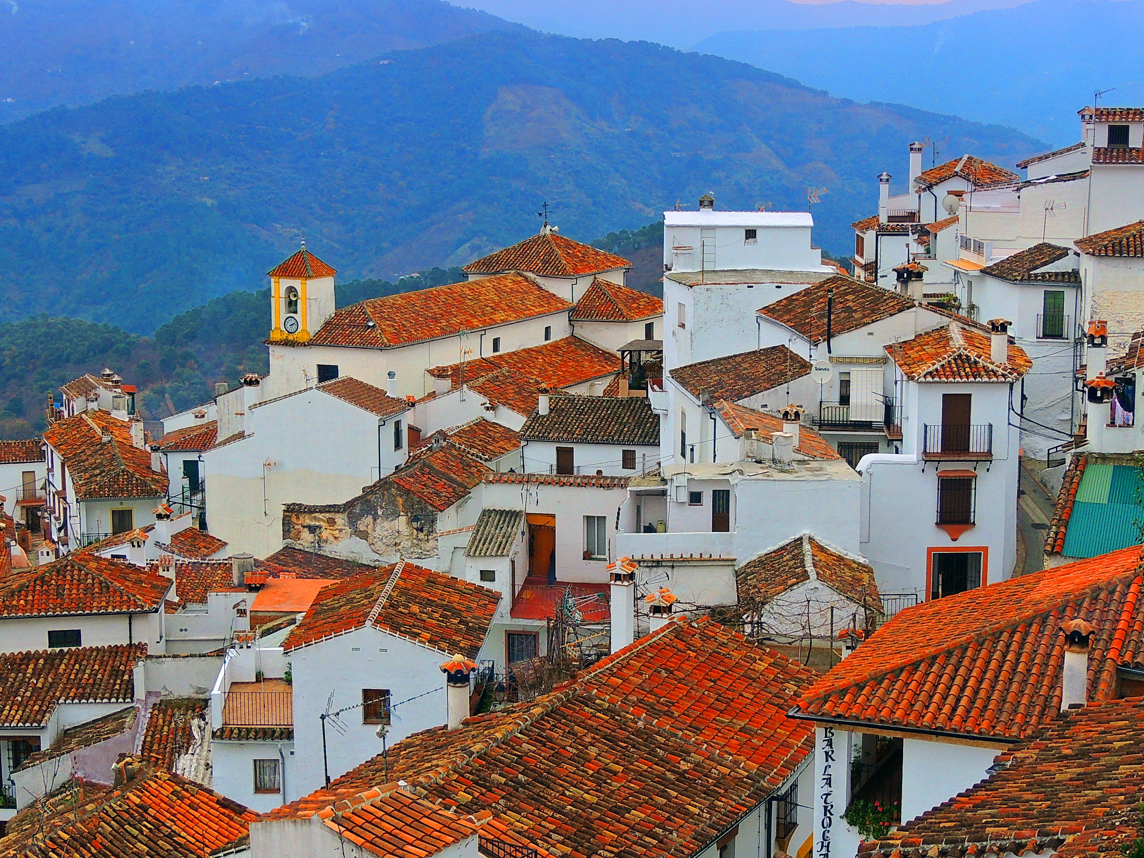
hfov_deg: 30.3
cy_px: 456
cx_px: 543
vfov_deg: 22.9
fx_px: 2115
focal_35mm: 64
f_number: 3.6
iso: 100
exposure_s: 1/640
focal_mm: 8.9
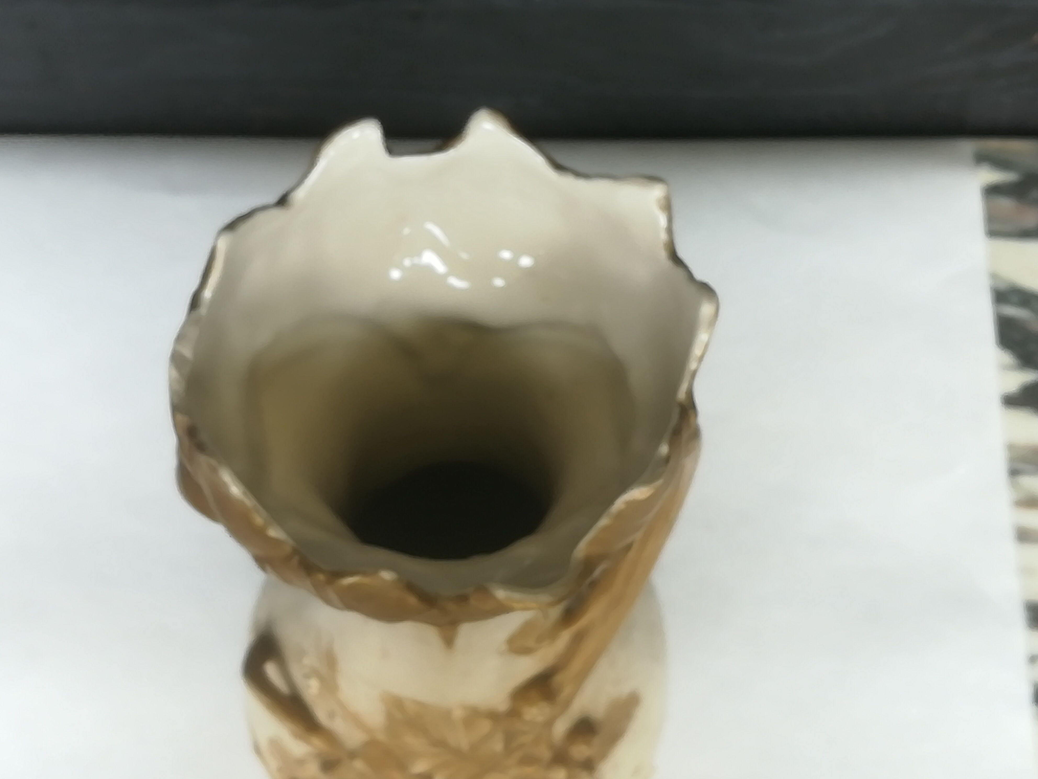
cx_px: 519
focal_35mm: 64
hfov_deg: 30.3
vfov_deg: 22.9
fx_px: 1919
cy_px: 390
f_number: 2.2
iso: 160
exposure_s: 1/33.3
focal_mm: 3.83
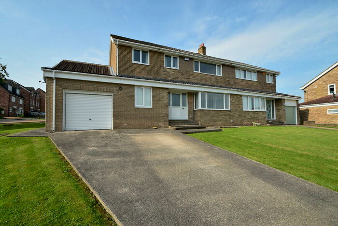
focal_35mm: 15
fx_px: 141
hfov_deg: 100.4
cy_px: 113
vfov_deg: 77.4
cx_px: 169
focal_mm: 10
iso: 110
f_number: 10
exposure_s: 1/200
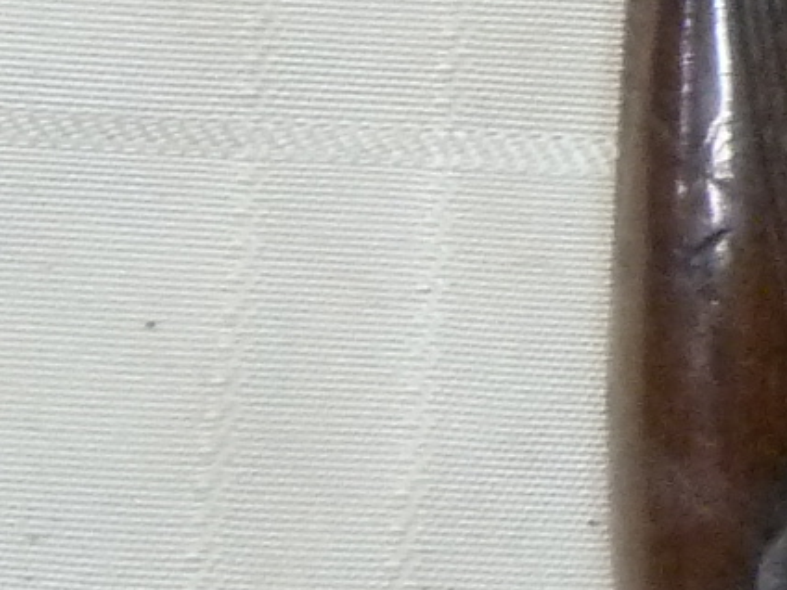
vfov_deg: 9.4
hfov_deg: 10.8
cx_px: 1986
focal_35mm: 151
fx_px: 3433
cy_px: -419
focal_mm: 4.1
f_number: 3.3
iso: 400
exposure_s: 1/25
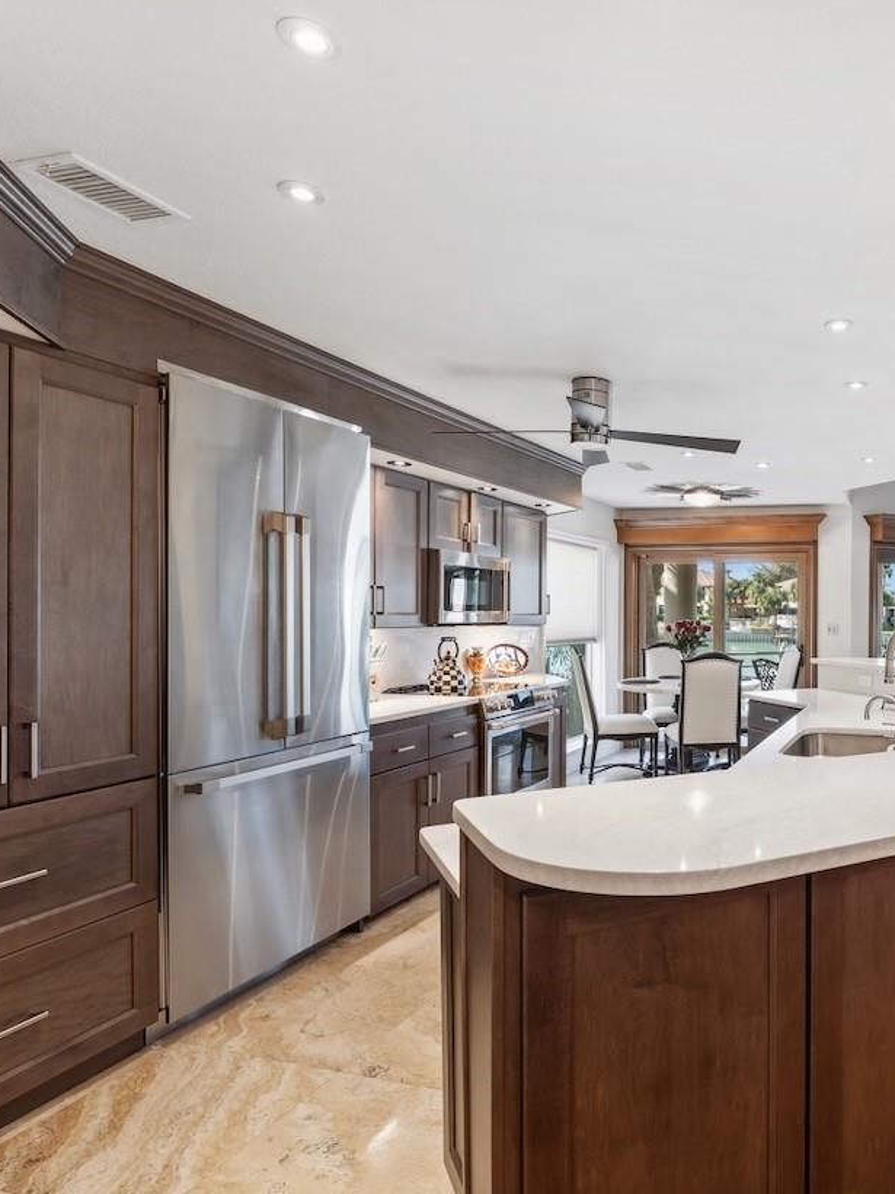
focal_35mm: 21
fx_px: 725
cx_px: 726
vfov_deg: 79.0
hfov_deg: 58.2
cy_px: 617
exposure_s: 1/5
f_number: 8
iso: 400
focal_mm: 14
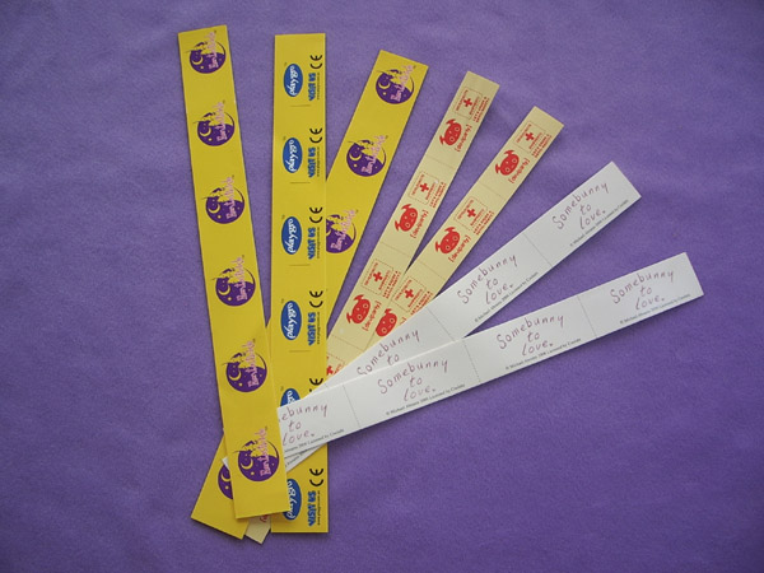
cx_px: 382
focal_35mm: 35
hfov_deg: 52.6
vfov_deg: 40.7
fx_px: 772
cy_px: 286
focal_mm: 5.8
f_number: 2.6
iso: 50
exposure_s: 1/80
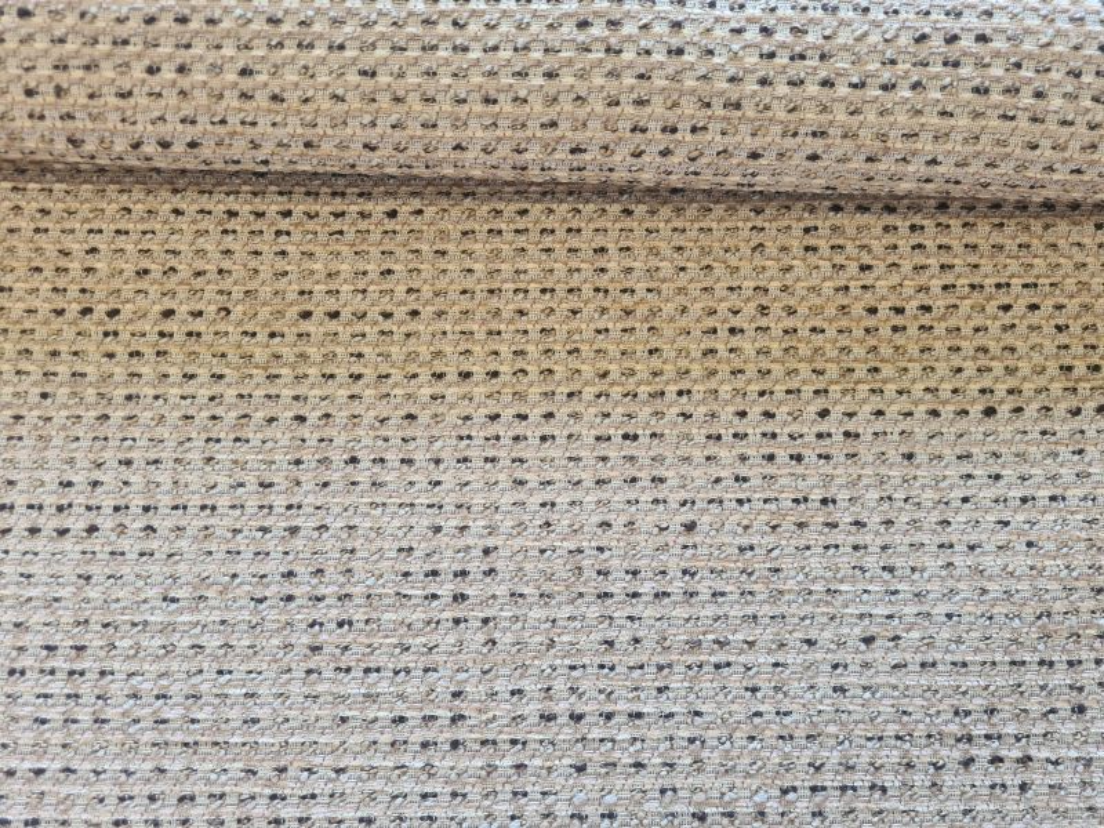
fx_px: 829
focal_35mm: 26
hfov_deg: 67.3
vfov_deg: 53.1
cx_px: 552
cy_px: 414
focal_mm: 5.4
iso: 80
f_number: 1.8
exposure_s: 1/100
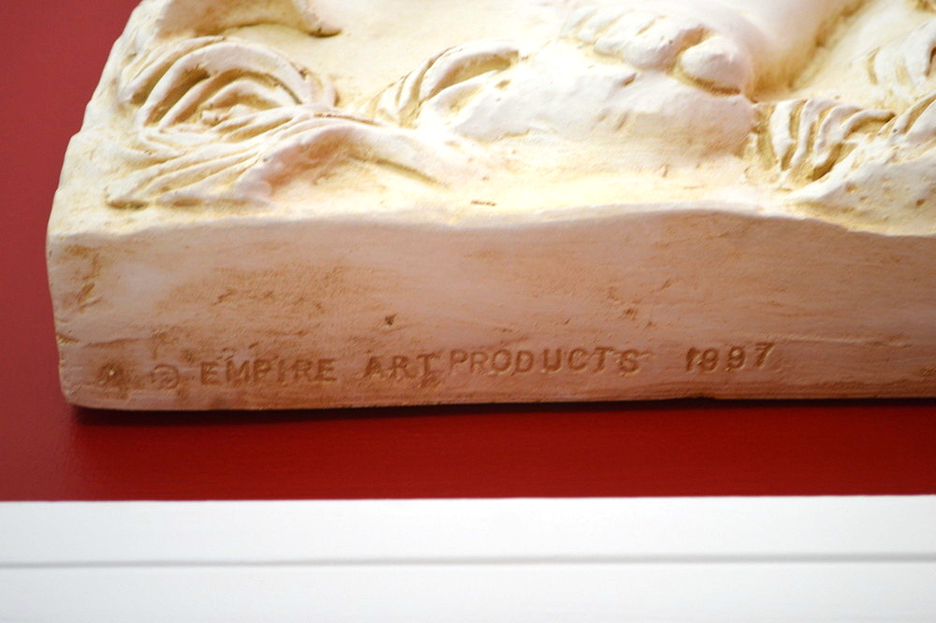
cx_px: 468
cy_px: 312
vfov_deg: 16.5
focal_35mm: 82
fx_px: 2143
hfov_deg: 24.6
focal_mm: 55
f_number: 5.6
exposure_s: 1/15
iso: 450
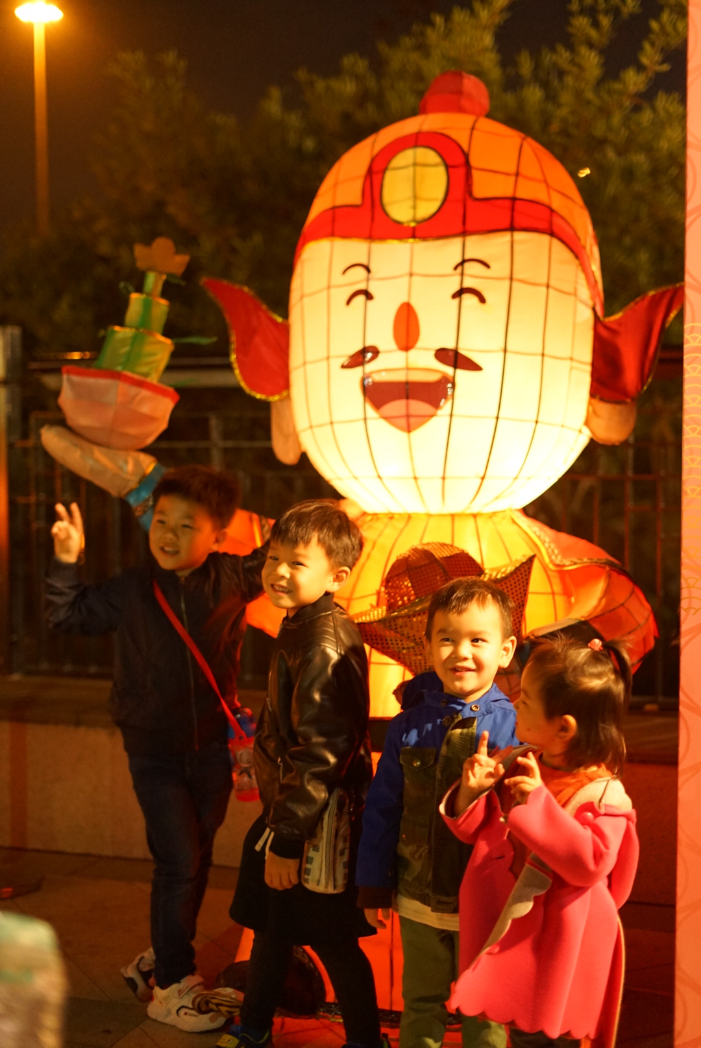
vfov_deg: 39.6
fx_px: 1458
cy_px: 524
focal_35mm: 50
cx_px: 350
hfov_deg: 27.0
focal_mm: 50
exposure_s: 1/60
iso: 2500
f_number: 2
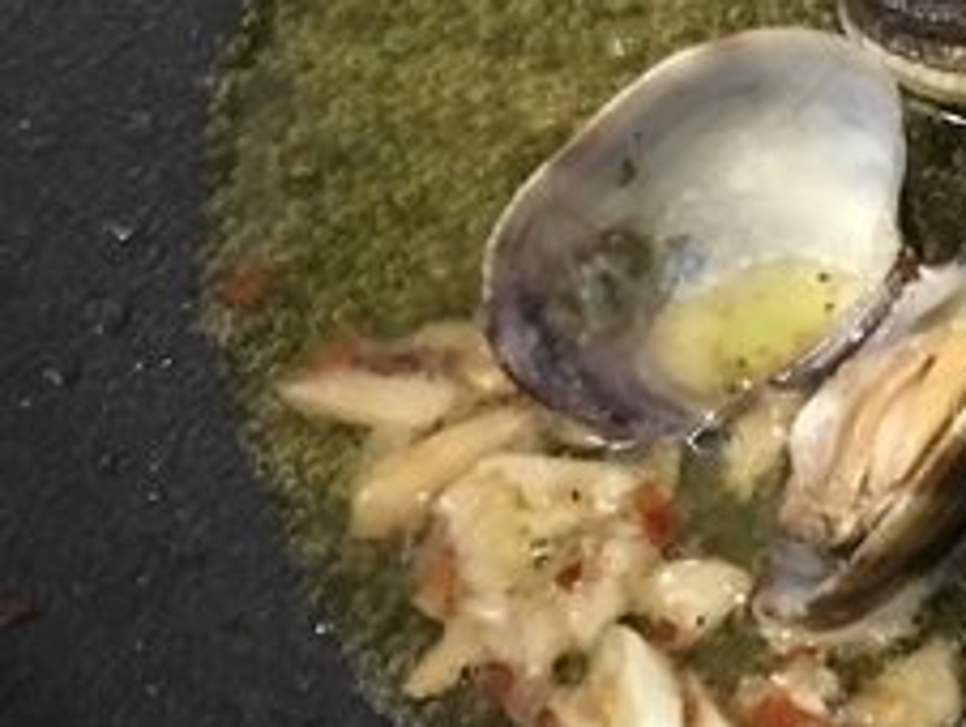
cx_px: 1197
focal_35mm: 99
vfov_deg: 15.0
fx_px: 2766
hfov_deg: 18.6
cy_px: 423
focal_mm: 3.99
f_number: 1.8
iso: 100
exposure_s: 1/6
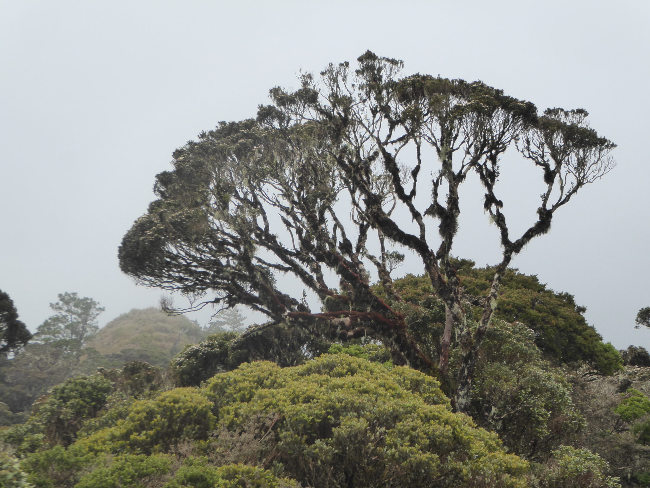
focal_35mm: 138
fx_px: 2591
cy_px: 244
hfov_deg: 14.3
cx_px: 325
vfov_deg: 10.7
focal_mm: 22.3
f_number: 5.2
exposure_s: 1/250
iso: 160
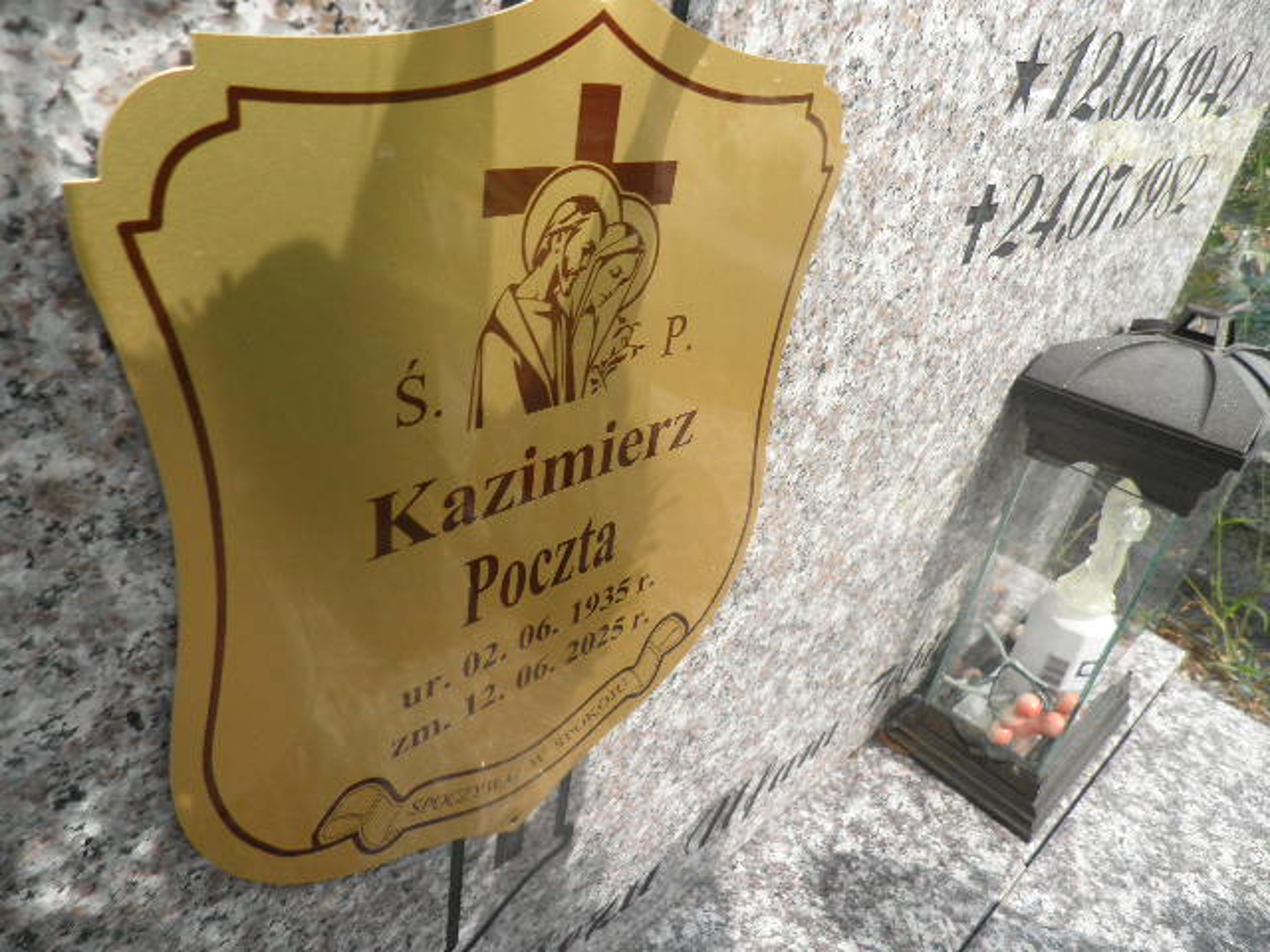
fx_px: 881
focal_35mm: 24
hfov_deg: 71.6
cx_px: 635
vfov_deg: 56.8
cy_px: 476
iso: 64
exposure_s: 1/125
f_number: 8.3
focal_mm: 4.3
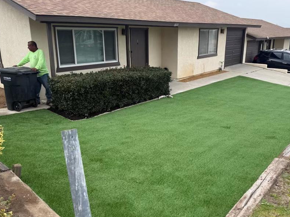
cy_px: 105
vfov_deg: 45.4
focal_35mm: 31
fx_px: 260
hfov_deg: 58.1
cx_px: 165
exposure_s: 1/920
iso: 80
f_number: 1.78
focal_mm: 6.76
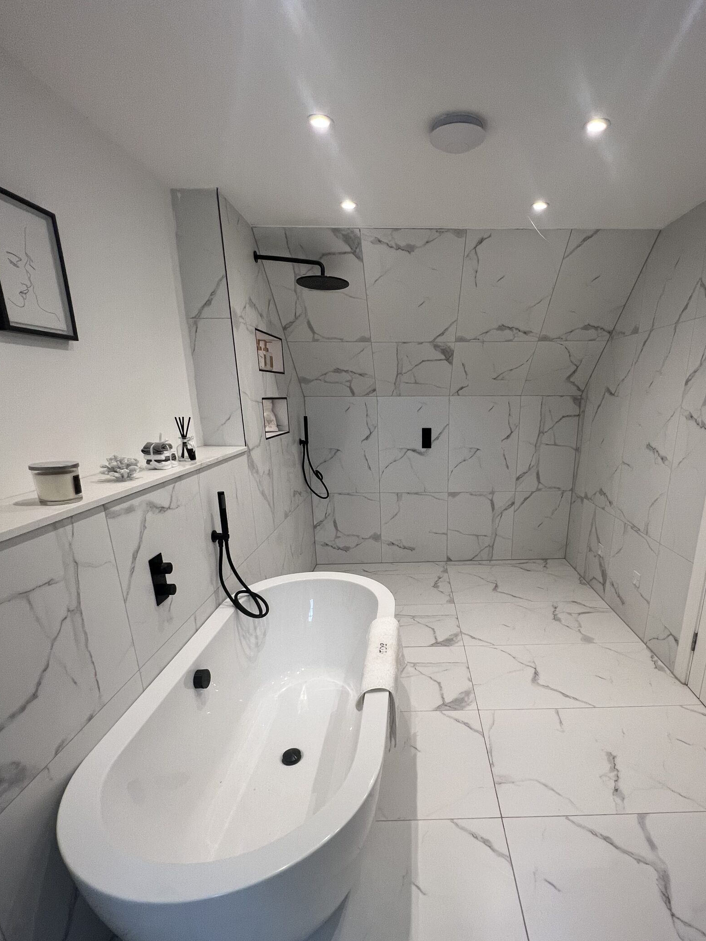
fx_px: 435
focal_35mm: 16
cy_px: 534
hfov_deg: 77.2
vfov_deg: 93.9
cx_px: 425
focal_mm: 1.57
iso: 80
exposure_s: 1/100
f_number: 1.8
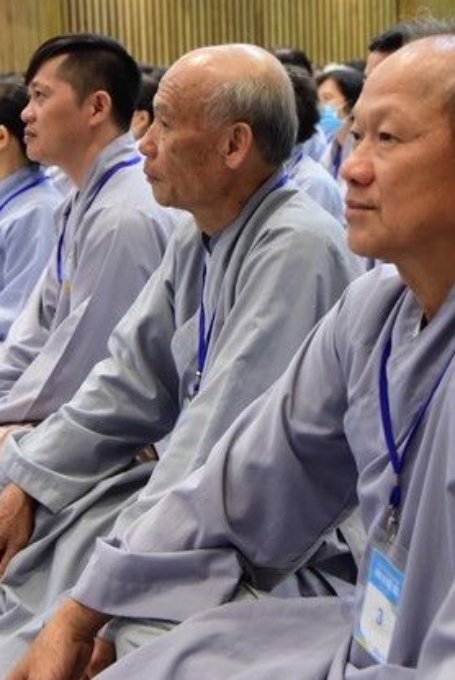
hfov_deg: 18.2
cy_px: 208
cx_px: 262
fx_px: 1419
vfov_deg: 26.8
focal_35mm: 75
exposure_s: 1/40
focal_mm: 48
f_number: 5.6
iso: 3200
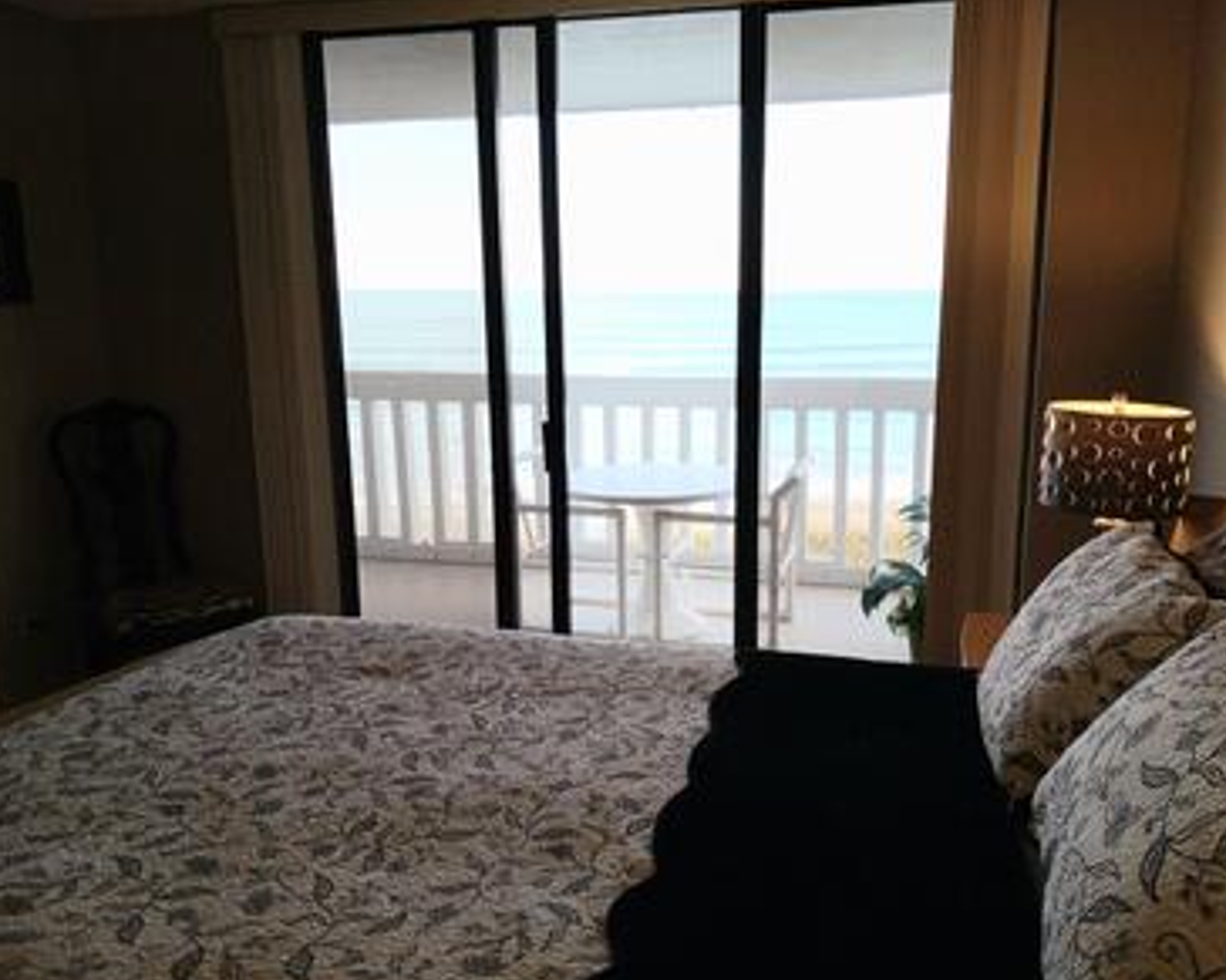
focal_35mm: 29
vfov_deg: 50.0
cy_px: 498
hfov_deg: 60.4
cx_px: 657
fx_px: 1052
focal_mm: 3.94
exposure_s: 1/303
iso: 40
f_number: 1.8
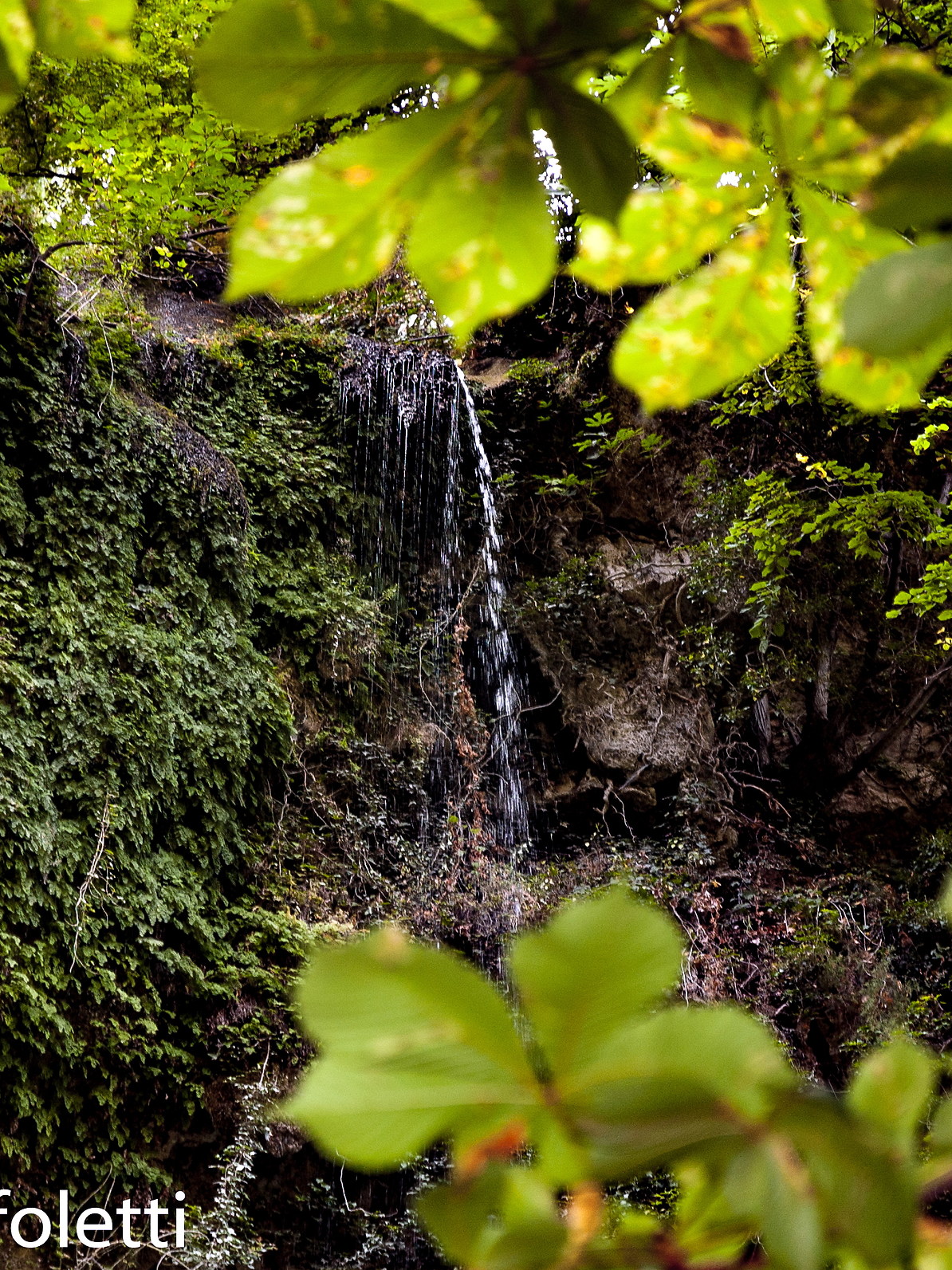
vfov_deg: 13.0
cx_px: 549
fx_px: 5576
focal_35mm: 152
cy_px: 635
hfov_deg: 9.8
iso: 200
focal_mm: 70
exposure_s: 1/60
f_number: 4.5
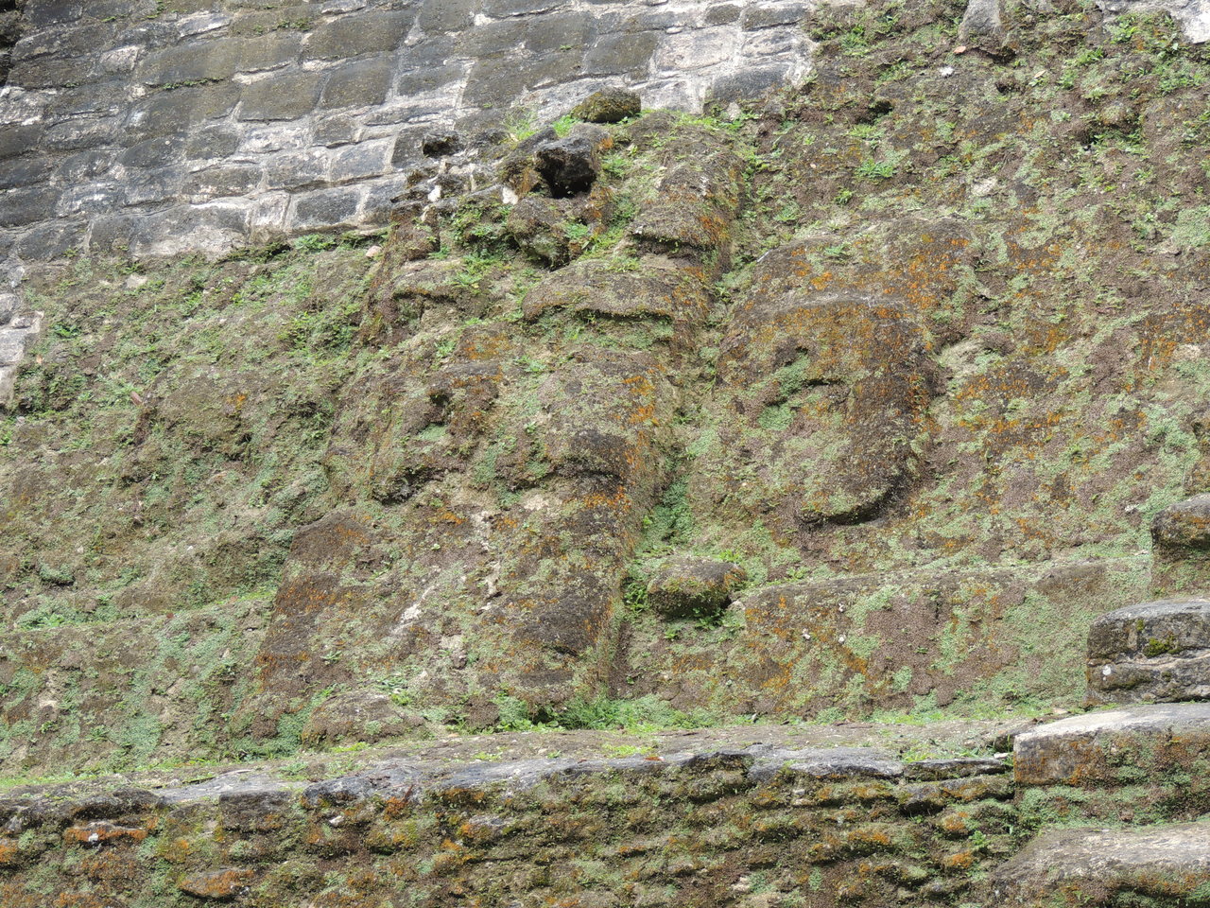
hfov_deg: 14.6
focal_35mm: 135
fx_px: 4719
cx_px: 605
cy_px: 454
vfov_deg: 11.0
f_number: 4.3
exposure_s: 1/125
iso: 140
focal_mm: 24
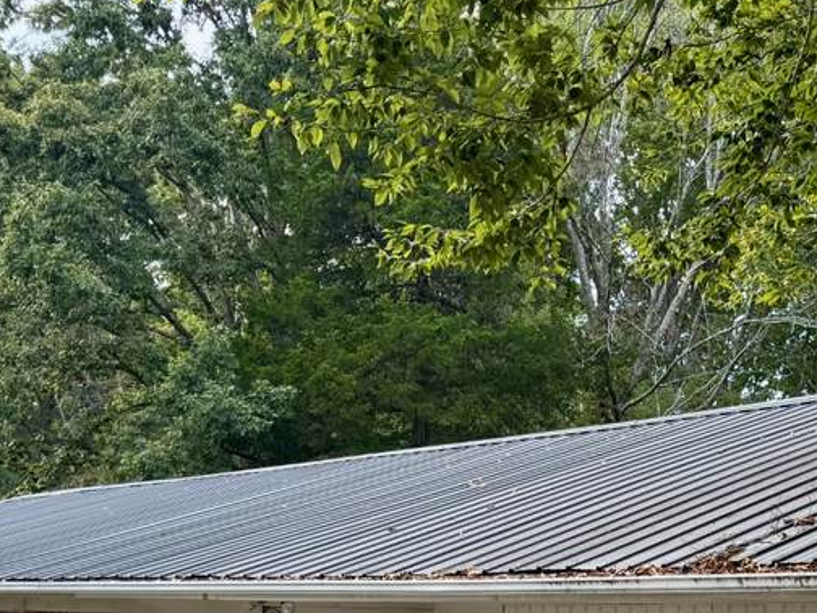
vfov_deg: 22.0
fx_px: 1440
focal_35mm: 61
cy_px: 756
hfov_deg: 31.5
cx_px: 509
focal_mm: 6.76
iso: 80
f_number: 1.78
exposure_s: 1/514
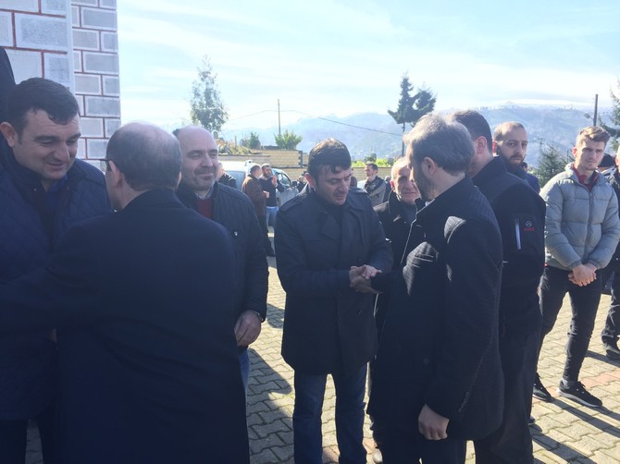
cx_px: 310
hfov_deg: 61.7
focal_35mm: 29
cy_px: 232
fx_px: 519
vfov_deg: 48.2
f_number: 2.2
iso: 32
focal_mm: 4.15
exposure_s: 1/476
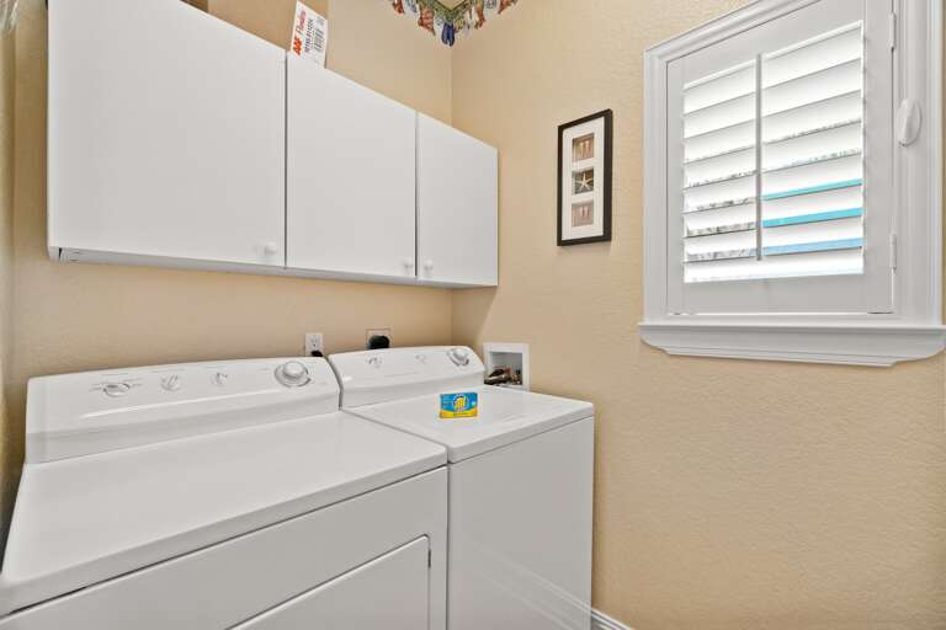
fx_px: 394
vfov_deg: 77.3
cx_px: 473
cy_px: 315
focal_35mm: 15
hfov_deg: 100.4
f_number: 8
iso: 800
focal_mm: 10
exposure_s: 1/3
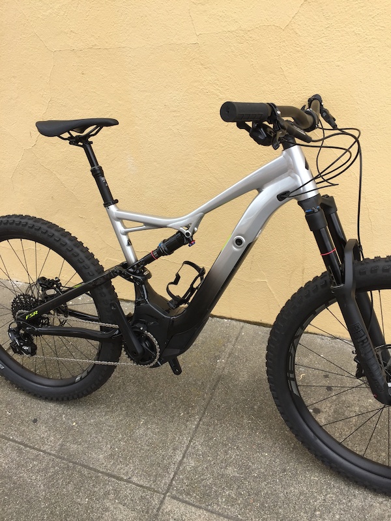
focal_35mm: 29
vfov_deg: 61.7
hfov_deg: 48.2
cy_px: 260
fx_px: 437
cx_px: 196
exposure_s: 1/403
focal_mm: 4.15
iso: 32
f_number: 2.2
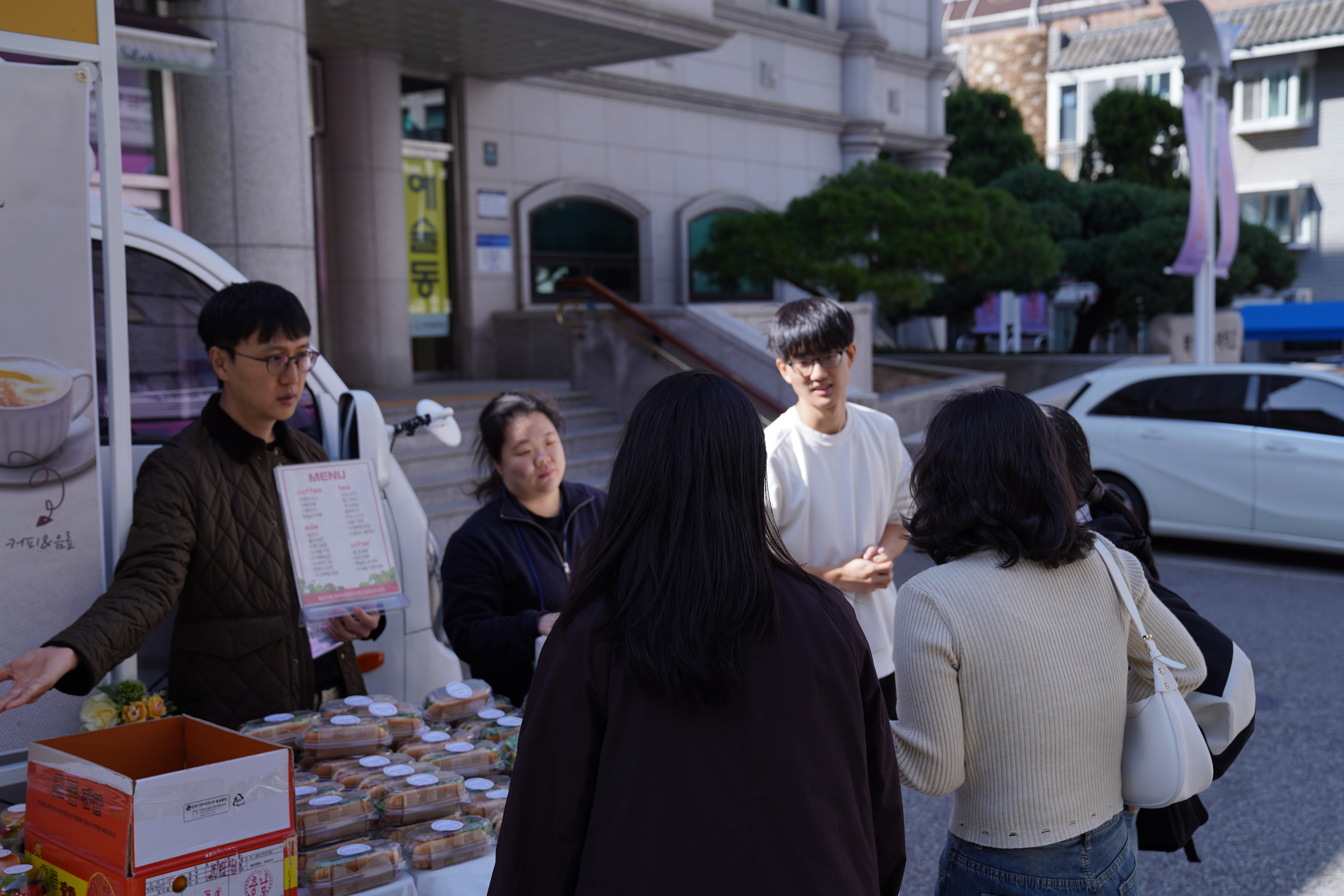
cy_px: 448
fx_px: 1456
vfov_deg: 34.2
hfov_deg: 49.6
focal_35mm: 39
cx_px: 672
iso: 125
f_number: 4
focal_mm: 39
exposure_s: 1/640
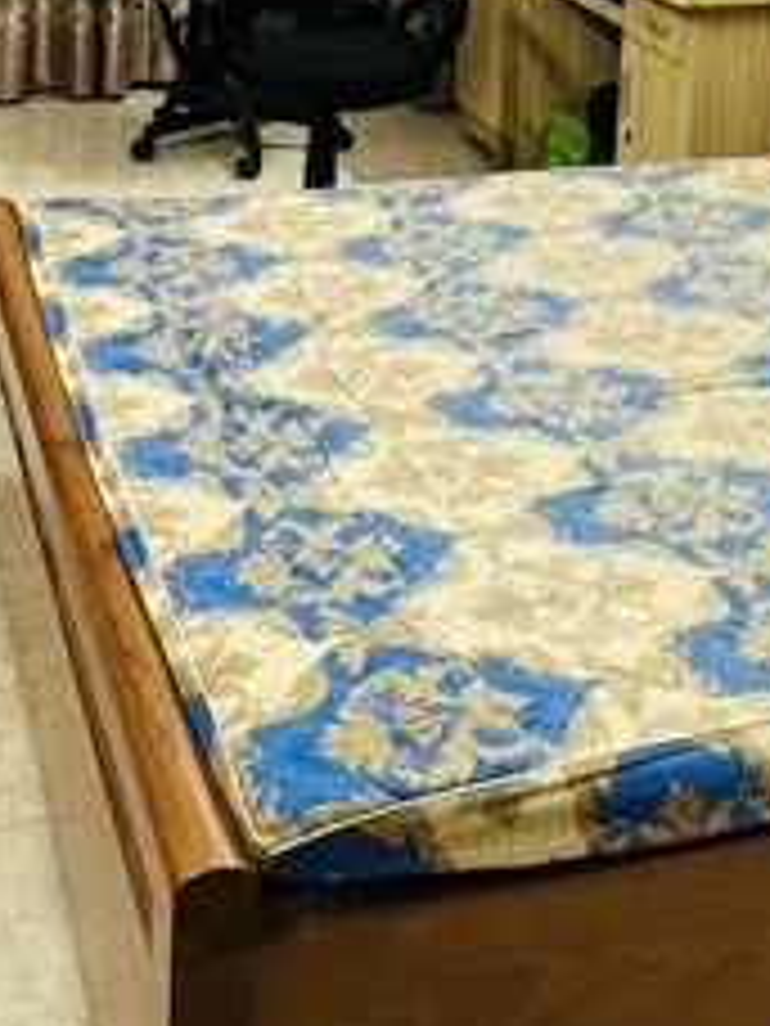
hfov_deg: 23.3
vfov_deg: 27.1
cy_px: -207
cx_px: 405
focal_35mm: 63
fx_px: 1869
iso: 200
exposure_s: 1/50
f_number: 2.2
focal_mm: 2.22
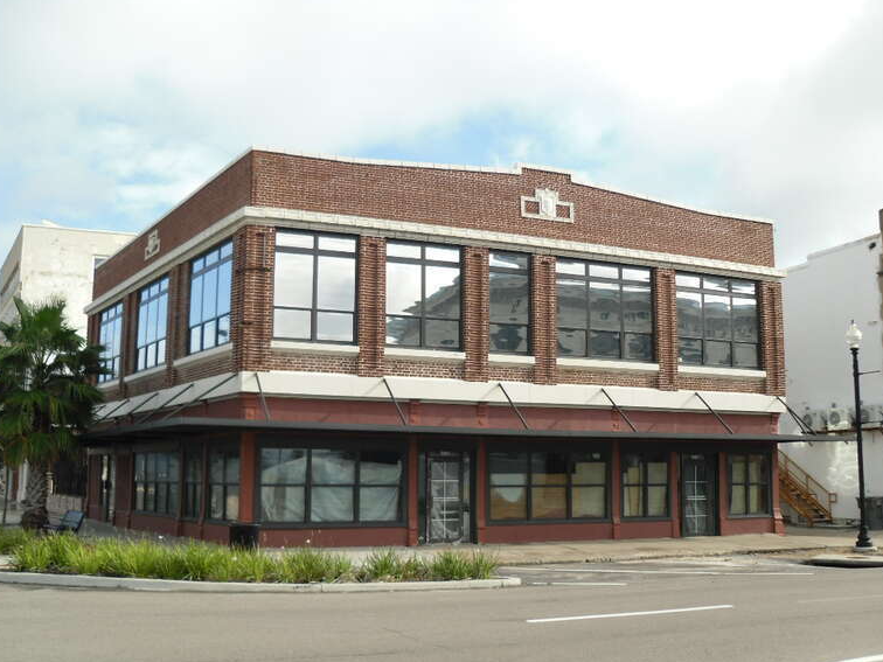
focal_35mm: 36
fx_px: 918
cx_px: 433
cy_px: 344
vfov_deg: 39.6
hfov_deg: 51.4
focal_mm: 6
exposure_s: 1/112
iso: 80
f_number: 8.1
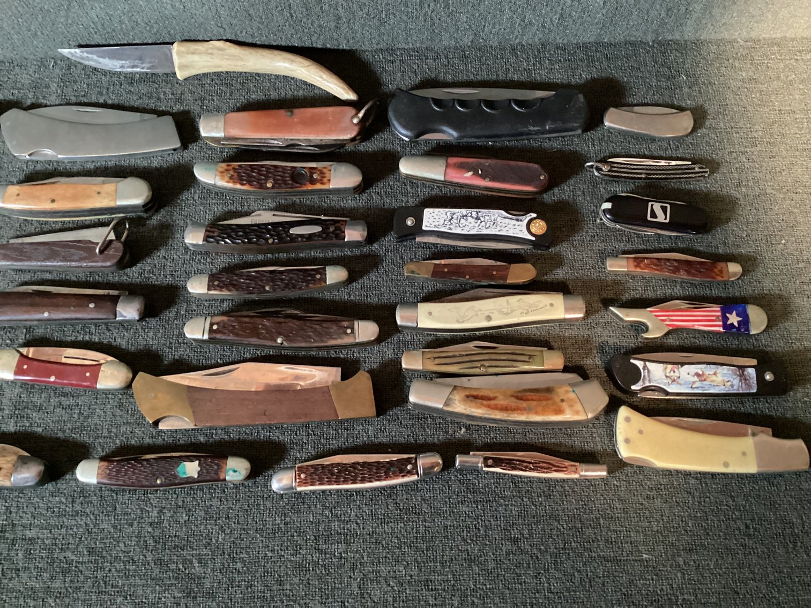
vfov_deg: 45.4
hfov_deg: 58.3
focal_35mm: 31
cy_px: 304
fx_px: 726
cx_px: 406
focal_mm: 3.3
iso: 640
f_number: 2.4
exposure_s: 1/30
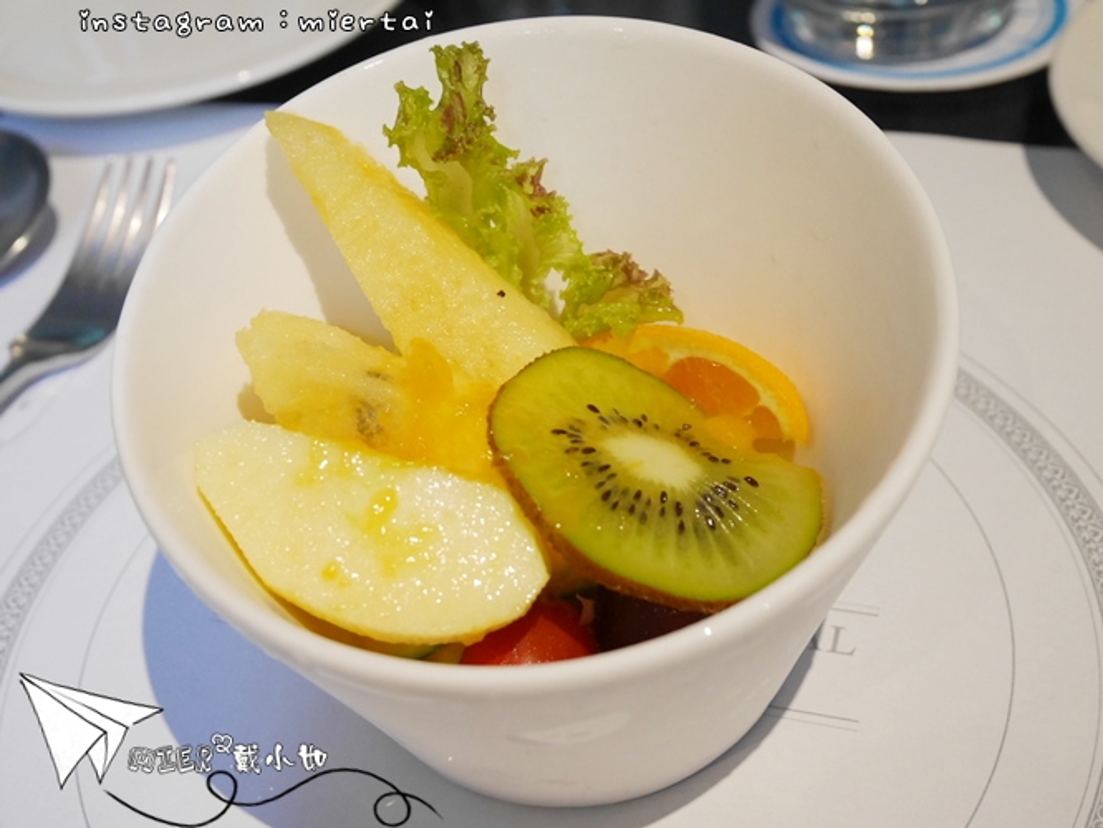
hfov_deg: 42.9
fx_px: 1403
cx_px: 552
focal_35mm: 44
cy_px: 414
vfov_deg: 32.9
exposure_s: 1/60
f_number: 4.9
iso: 1600
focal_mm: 22
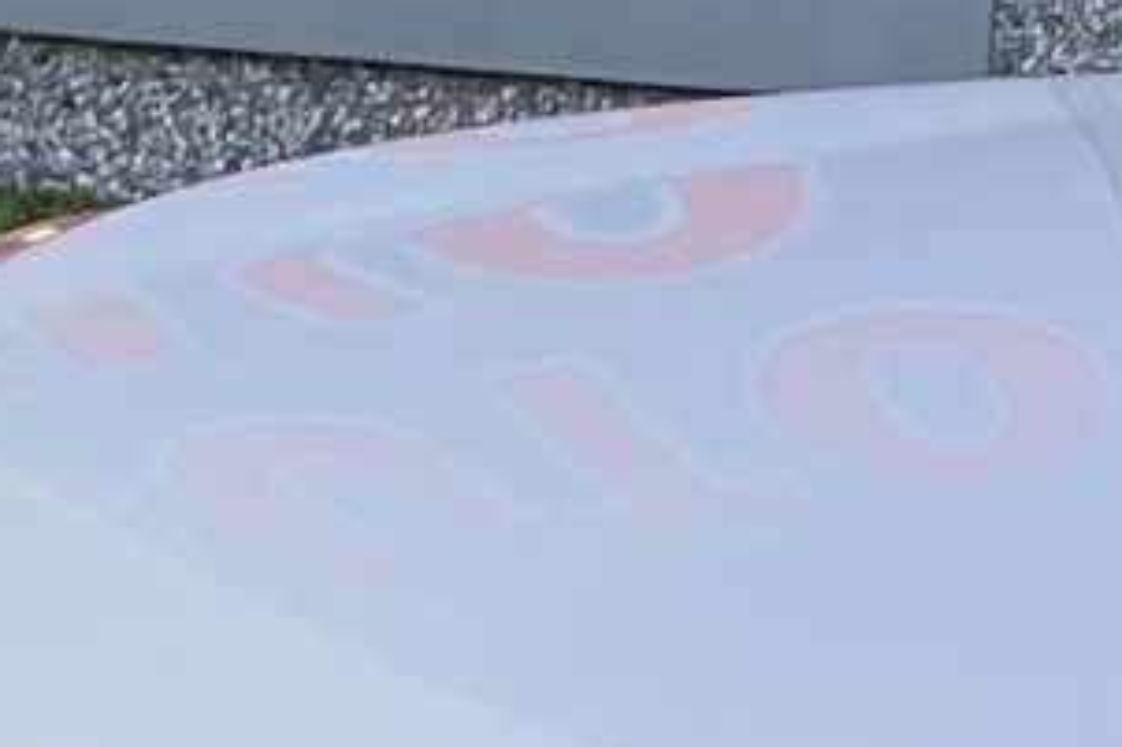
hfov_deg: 9.7
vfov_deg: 7.1
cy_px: 1628
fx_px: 5762
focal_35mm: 185
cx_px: 2772
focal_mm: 3.99
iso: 64
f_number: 1.8
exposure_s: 1/79
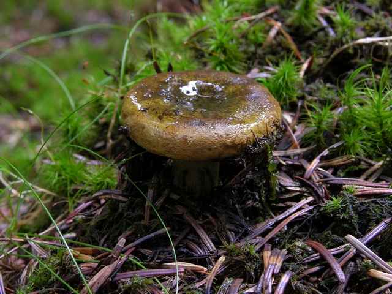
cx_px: 196
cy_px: 147
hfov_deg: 17.9
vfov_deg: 13.5
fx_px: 1246
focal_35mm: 110
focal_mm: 27.3
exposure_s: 1.02
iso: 50
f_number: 6.6
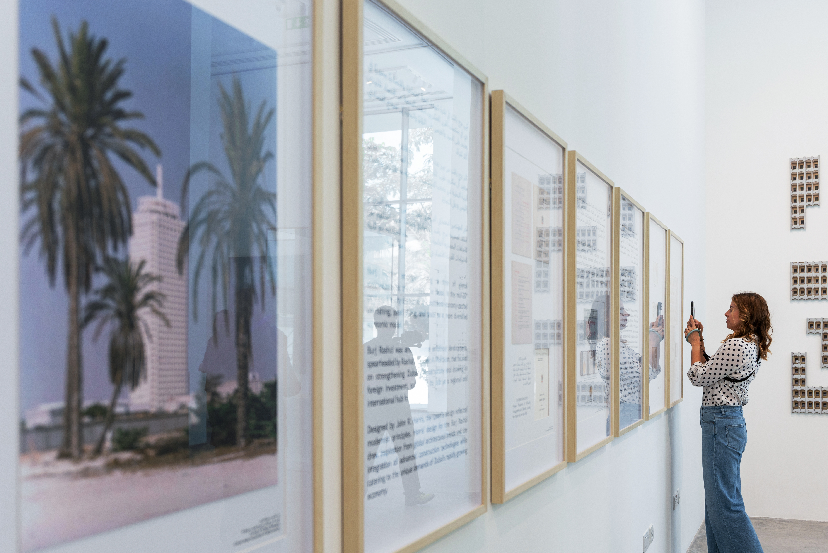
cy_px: 303
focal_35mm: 35
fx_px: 805
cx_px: 444
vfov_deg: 37.8
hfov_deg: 54.4
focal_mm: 24
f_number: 2.8
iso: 125
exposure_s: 1/160
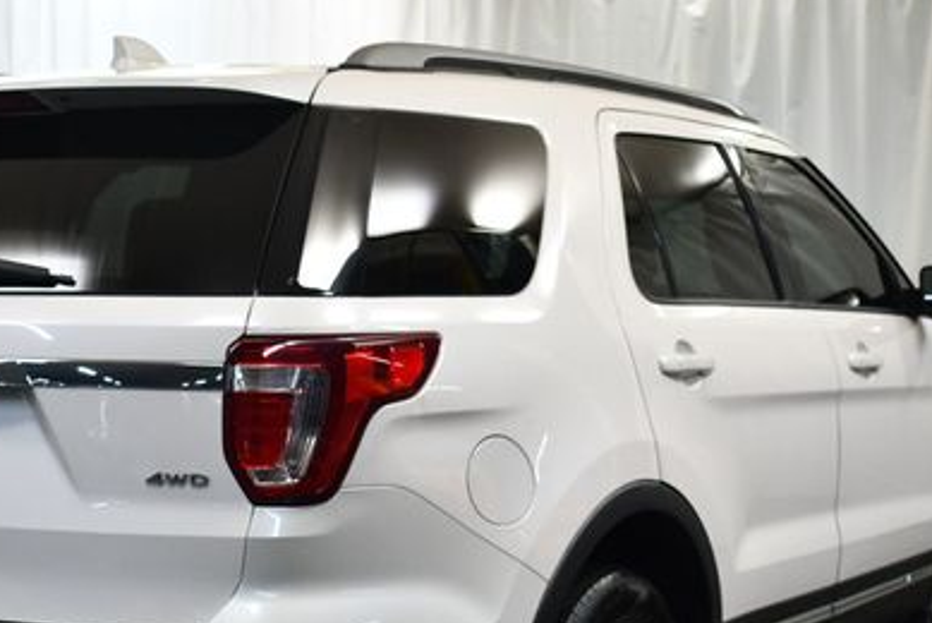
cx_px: 309
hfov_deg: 25.5
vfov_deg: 17.3
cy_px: 417
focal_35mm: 79
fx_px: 2047
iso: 800
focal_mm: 24
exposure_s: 1/125
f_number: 4
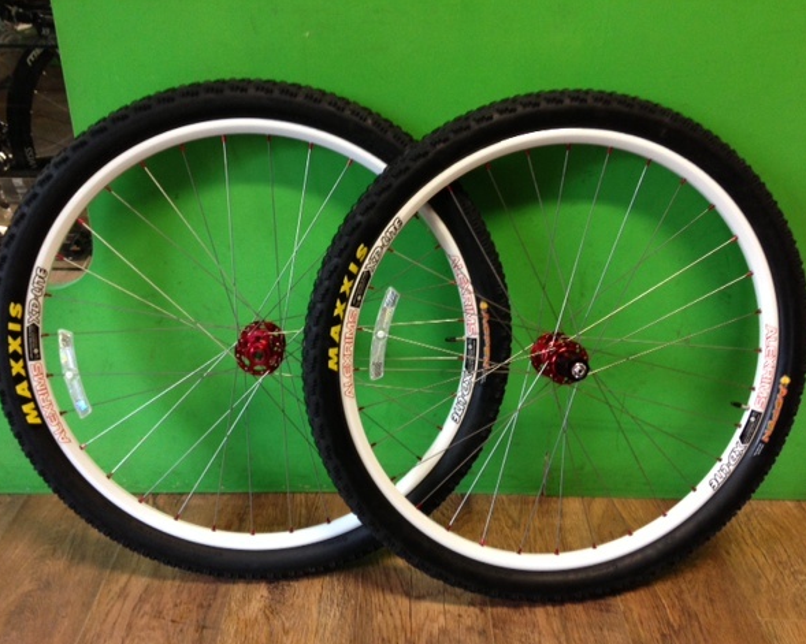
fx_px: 835
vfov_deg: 42.2
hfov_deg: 51.5
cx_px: 387
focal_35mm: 35
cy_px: 325
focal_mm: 4.13
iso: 125
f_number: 2.4
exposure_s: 1/20
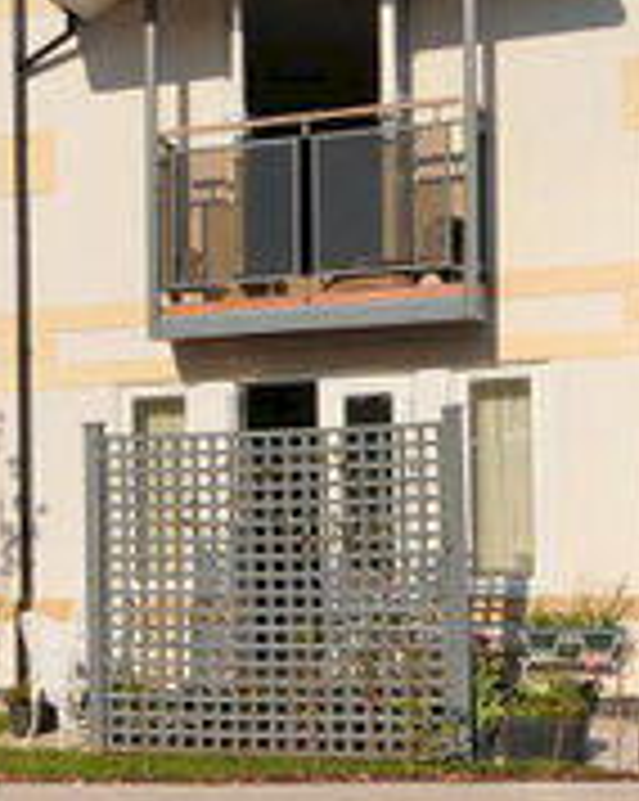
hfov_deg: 19.4
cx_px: -216
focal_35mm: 72
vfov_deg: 25.9
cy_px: 142
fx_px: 1701
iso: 250
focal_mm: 13
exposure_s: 1/800
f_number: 9
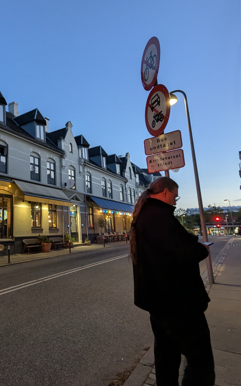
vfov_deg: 77.2
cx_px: 36
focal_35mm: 23
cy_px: 192
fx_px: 242
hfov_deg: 48.7
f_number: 2.2
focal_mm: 2.35
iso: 251
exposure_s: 1/33.3
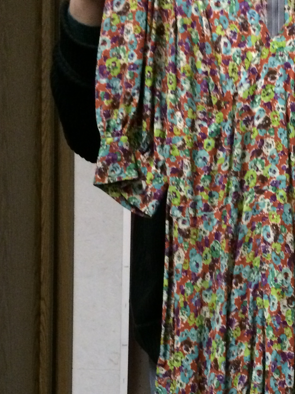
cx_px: 273
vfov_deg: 29.8
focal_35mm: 64
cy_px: 296
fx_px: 727
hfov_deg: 22.3
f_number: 2.2
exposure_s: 1/17
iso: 320
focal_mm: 4.15
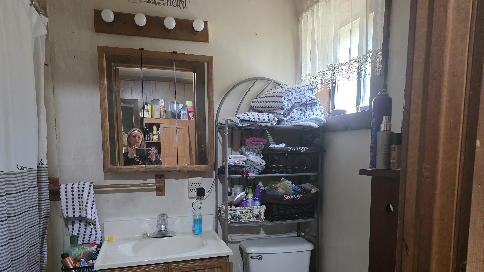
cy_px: 183
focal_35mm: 26
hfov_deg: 71.9
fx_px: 334
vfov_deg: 43.7
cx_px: 239
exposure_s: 1/120
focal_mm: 6.3
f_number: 1.7
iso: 800
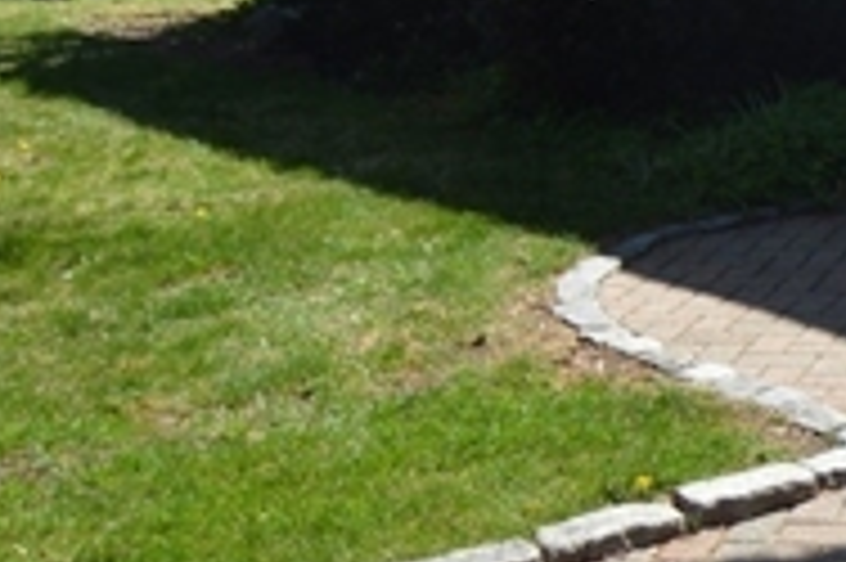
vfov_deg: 14.4
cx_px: 1737
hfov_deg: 16.6
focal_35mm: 90
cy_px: -223
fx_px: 2107
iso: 100
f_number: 7.1
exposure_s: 1/200
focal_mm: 11
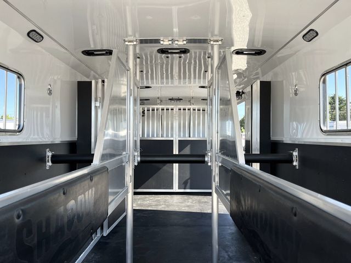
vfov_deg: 53.1
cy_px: 132
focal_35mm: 26
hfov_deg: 67.3
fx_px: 264
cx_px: 176
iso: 50
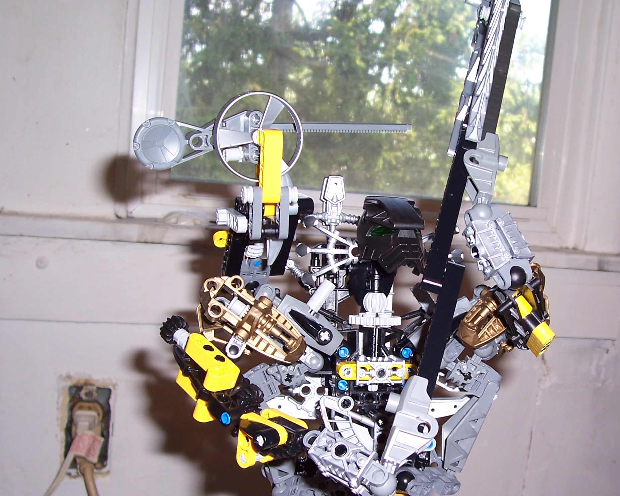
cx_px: 400
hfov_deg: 40.0
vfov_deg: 32.7
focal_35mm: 46
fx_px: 844
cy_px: 285
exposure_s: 1/60
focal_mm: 5.6
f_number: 2.7
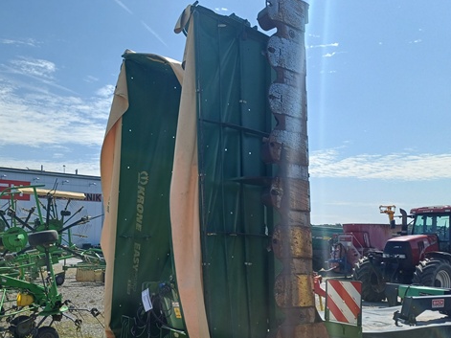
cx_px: 182
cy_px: 222
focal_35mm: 34
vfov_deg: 41.3
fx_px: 443
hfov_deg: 53.6
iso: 50
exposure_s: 1/1795
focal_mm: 4.65
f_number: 1.8
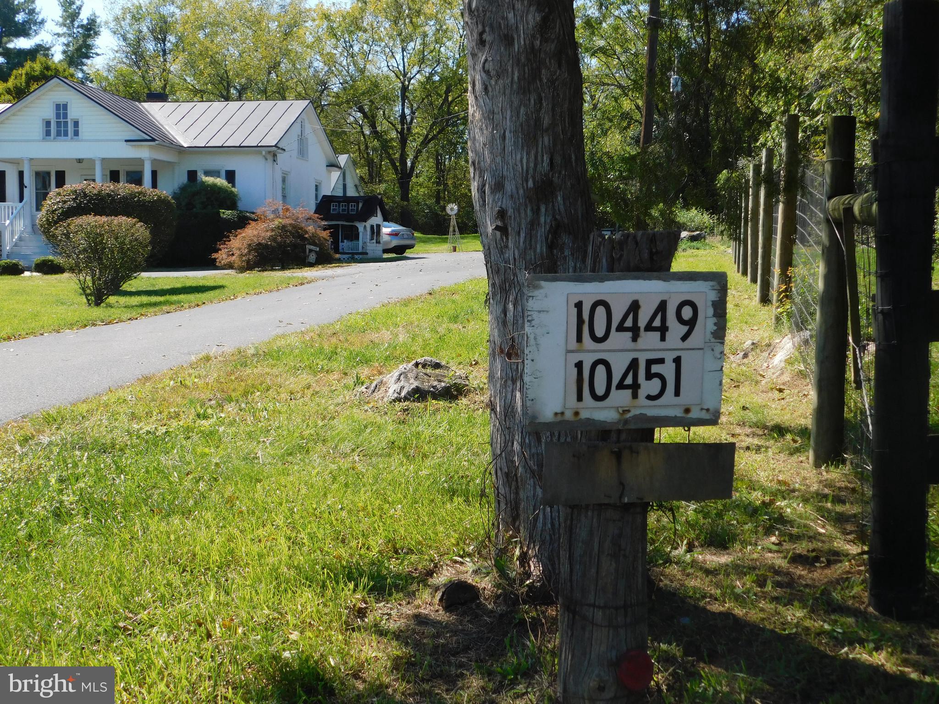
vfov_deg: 32.2
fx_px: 1221
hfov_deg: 42.1
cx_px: 470
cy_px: 352
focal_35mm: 45
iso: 125
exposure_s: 1/500
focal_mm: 8
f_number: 3.7
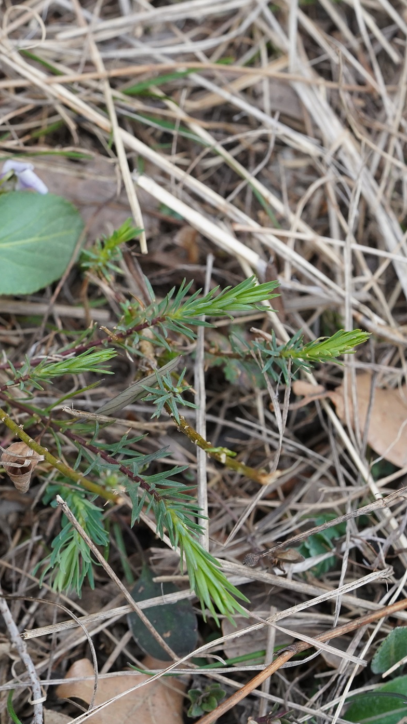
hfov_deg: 8.4
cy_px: 363
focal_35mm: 142
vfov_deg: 15.1
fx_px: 2725
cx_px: -105
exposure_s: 1/250
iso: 2000
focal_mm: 90
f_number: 8
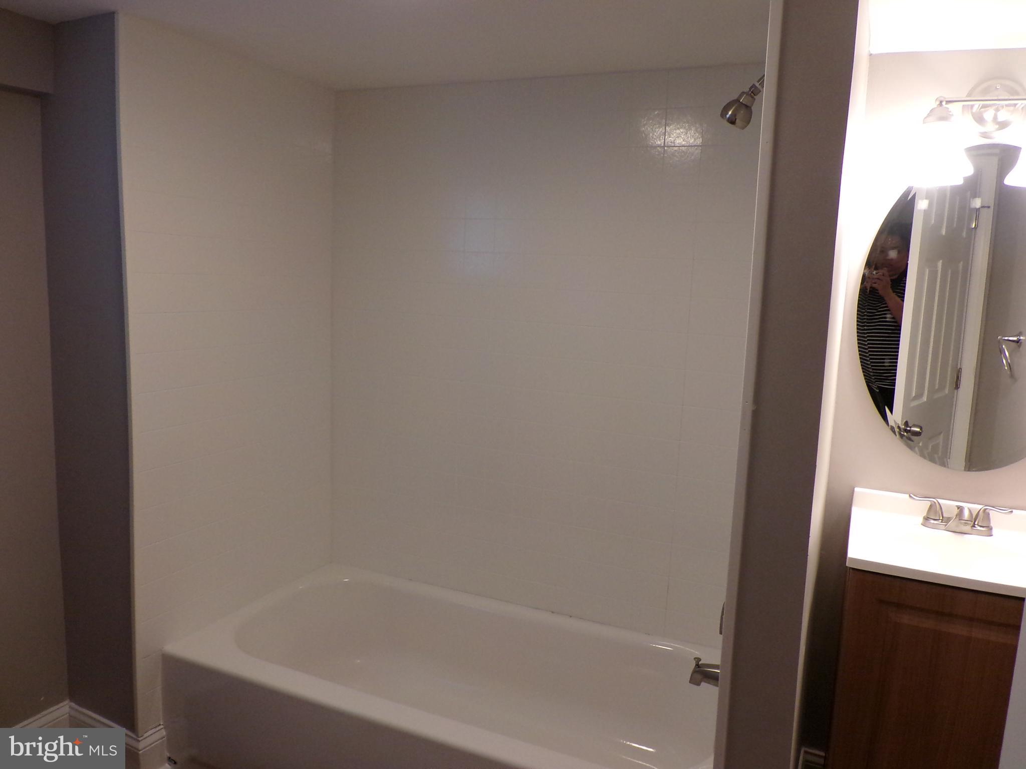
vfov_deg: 53.1
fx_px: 771
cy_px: 384
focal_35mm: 26
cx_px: 513
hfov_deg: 67.3
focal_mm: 4.7
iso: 200
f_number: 3.2
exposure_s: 1/30
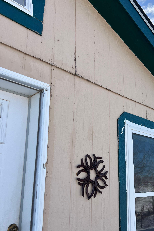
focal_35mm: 34
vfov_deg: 55.5
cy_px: 134
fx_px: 218
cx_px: 108
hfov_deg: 38.2
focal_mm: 5.7
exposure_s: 1/3571
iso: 50
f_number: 1.5
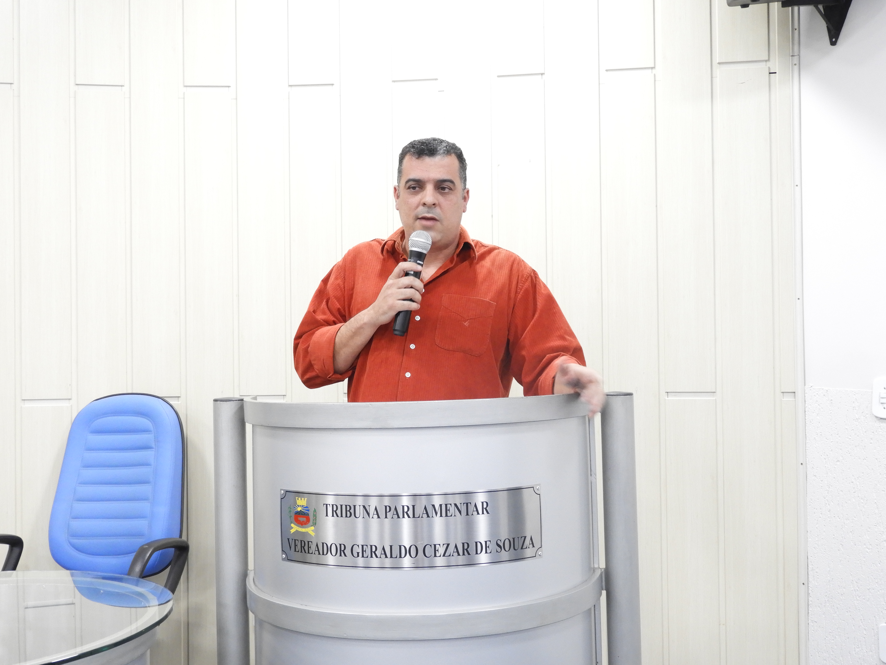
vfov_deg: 36.0
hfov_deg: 46.8
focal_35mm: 40
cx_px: 443
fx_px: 1024
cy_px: 332
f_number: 3.8
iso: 400
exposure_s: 1/15
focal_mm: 7.2
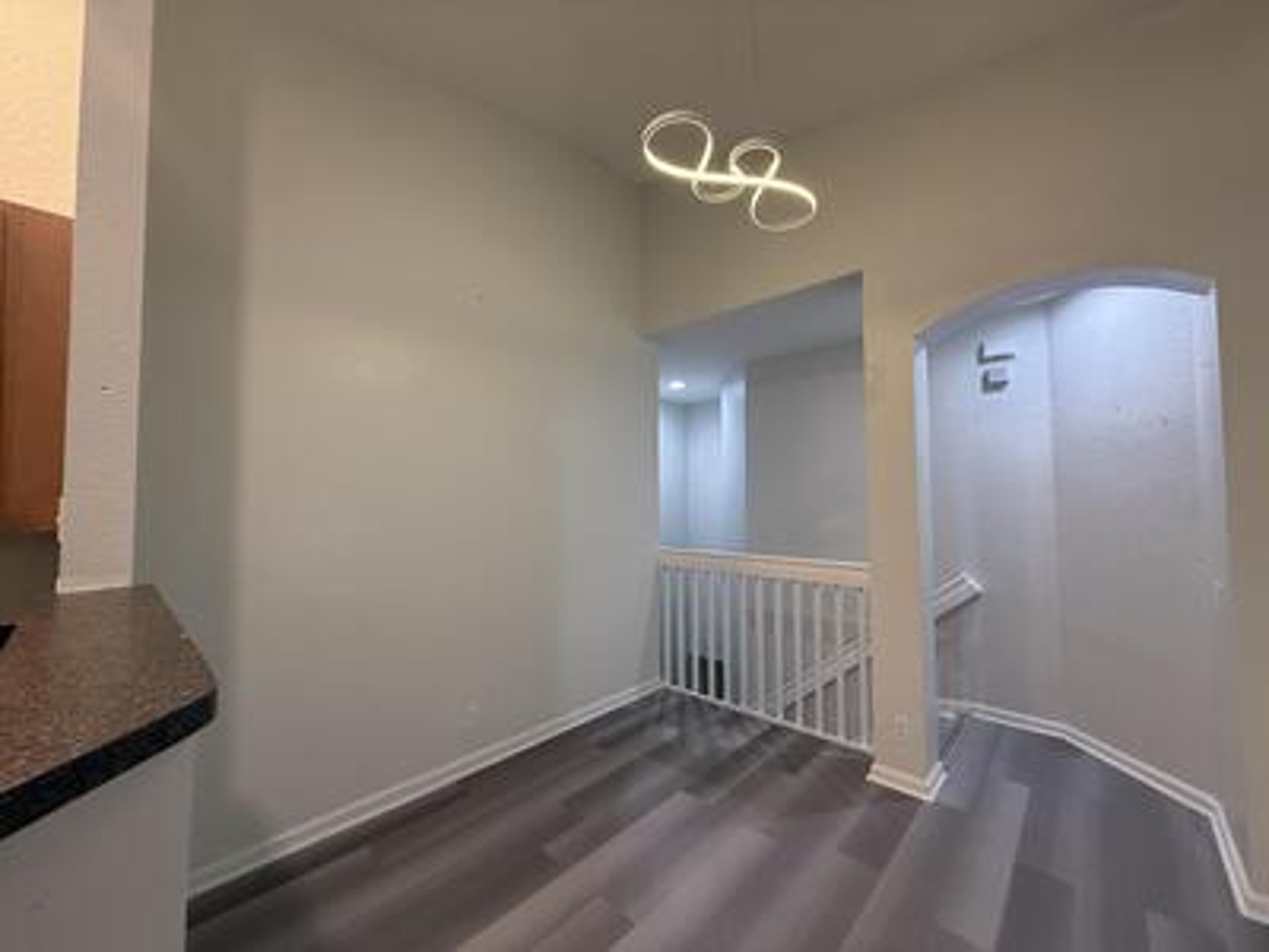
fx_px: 513
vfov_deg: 85.7
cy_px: 476
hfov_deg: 102.1
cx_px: 634
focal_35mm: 14
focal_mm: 2.22
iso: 320
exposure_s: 1/120
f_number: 2.2
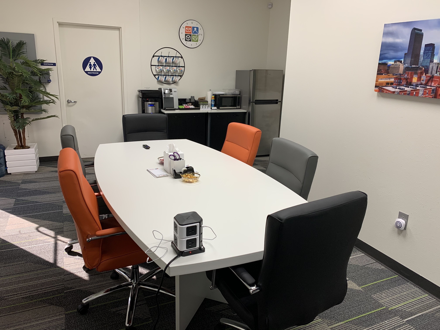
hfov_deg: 67.3
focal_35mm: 26
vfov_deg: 53.1
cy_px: 165
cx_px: 220
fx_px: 330
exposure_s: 1/60
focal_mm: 4.25
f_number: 1.8
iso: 64
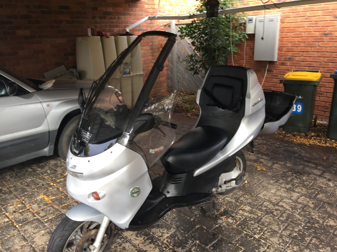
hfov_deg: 61.7
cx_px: 168
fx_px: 282
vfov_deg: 48.2
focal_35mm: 29
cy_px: 126
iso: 32
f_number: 2.2
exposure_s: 1/50
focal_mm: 4.15
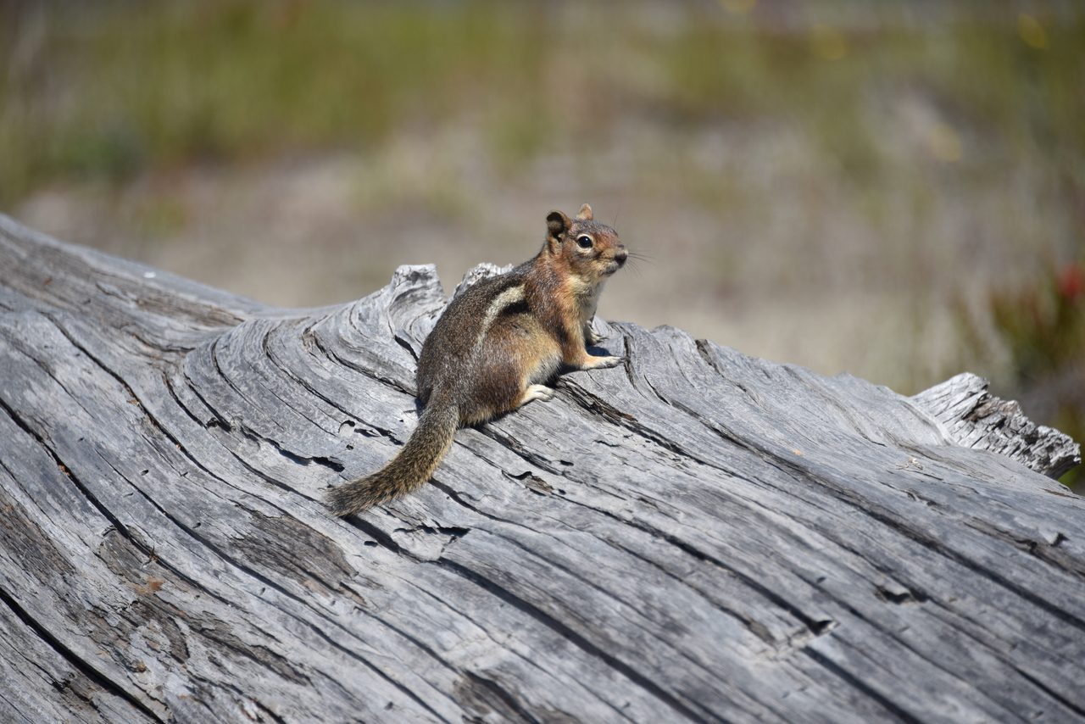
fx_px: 9043
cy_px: 362
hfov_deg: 6.9
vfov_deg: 4.6
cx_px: 542
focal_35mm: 300
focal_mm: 300
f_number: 5.6
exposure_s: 1/640
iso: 125
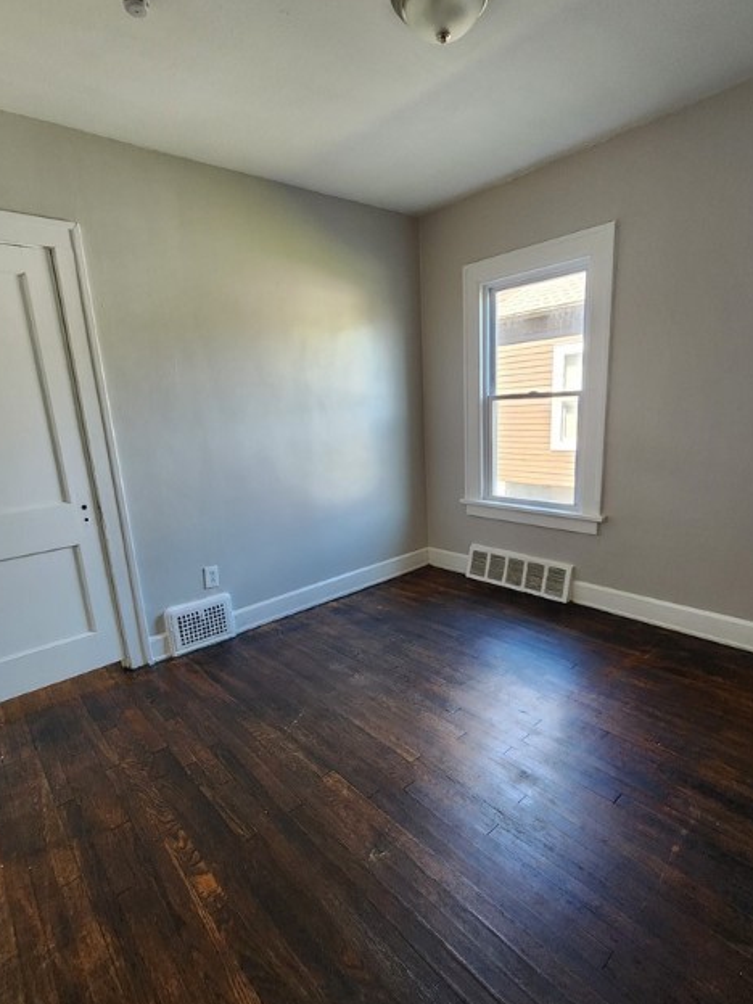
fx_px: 464
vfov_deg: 94.4
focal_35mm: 16
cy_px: 526
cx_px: 364
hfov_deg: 78.1
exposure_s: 1/60
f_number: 2.2
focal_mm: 2.2
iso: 320
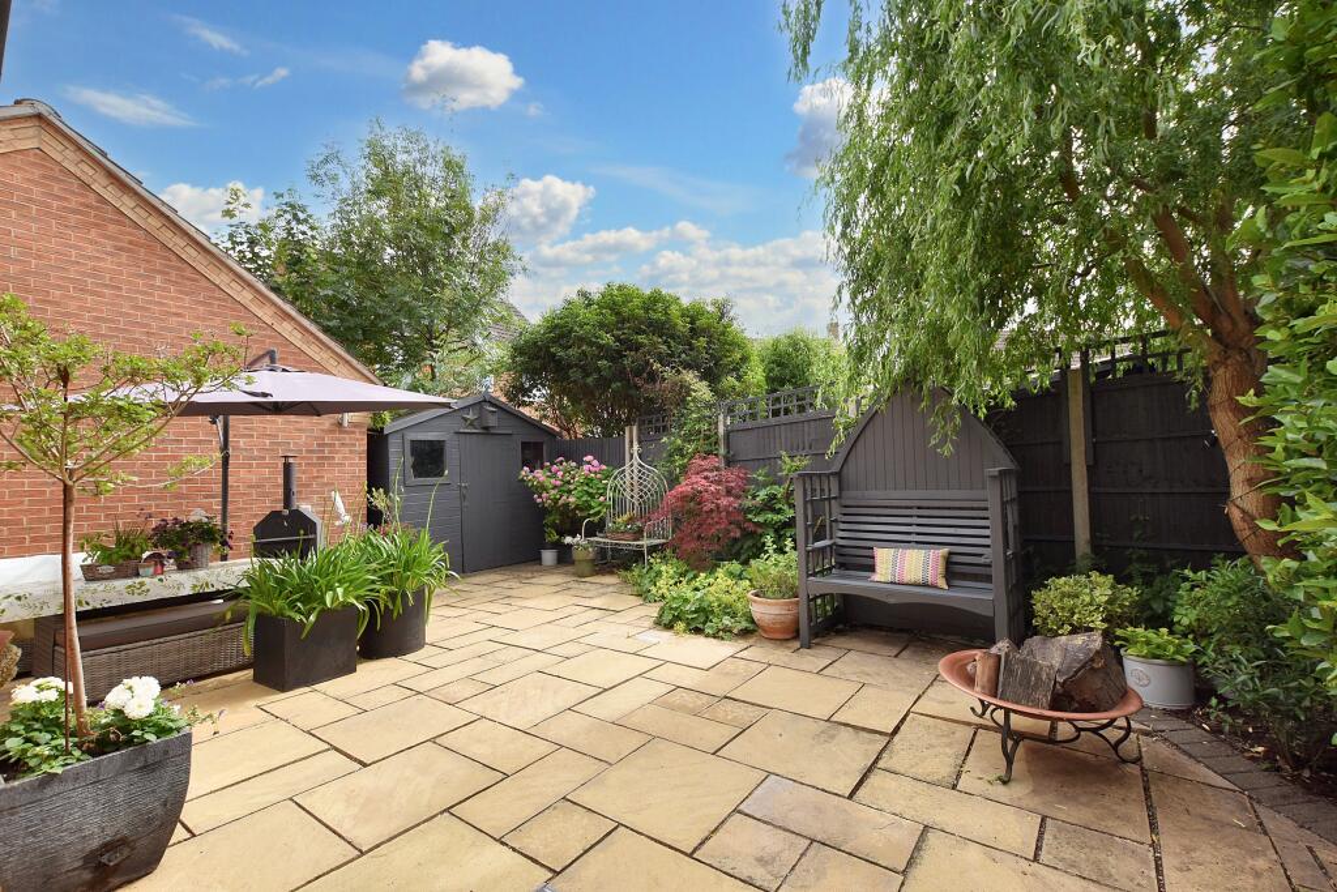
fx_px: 557
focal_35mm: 15
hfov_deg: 100.4
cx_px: 668
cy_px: 446
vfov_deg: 77.3
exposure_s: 1/250
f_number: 7.1
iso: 200
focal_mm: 10
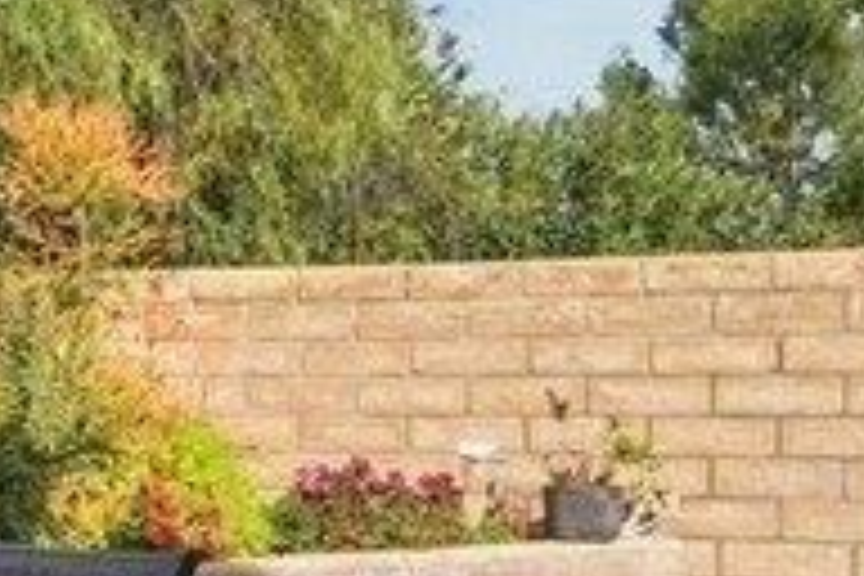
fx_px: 1920
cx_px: -518
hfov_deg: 20.7
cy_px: 281
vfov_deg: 17.1
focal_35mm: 80
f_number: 9
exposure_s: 1/50
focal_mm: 15
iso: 200
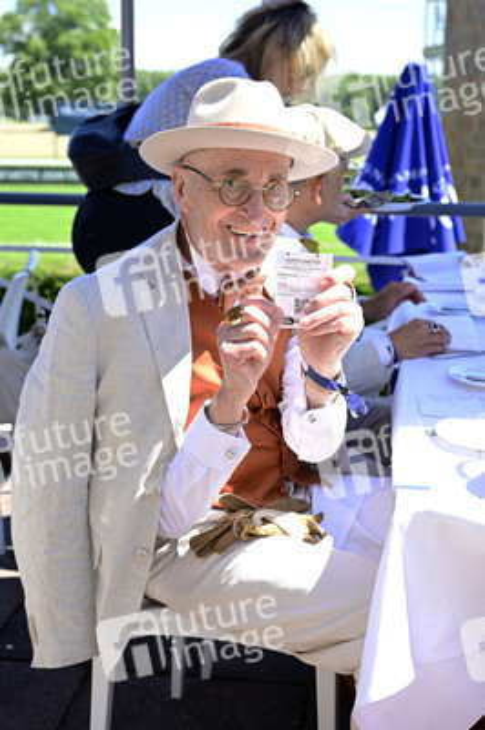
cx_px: 242
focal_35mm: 43
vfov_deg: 45.5
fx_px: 870
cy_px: 365
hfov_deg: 31.1
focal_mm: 43
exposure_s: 1/200
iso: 100
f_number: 4.5
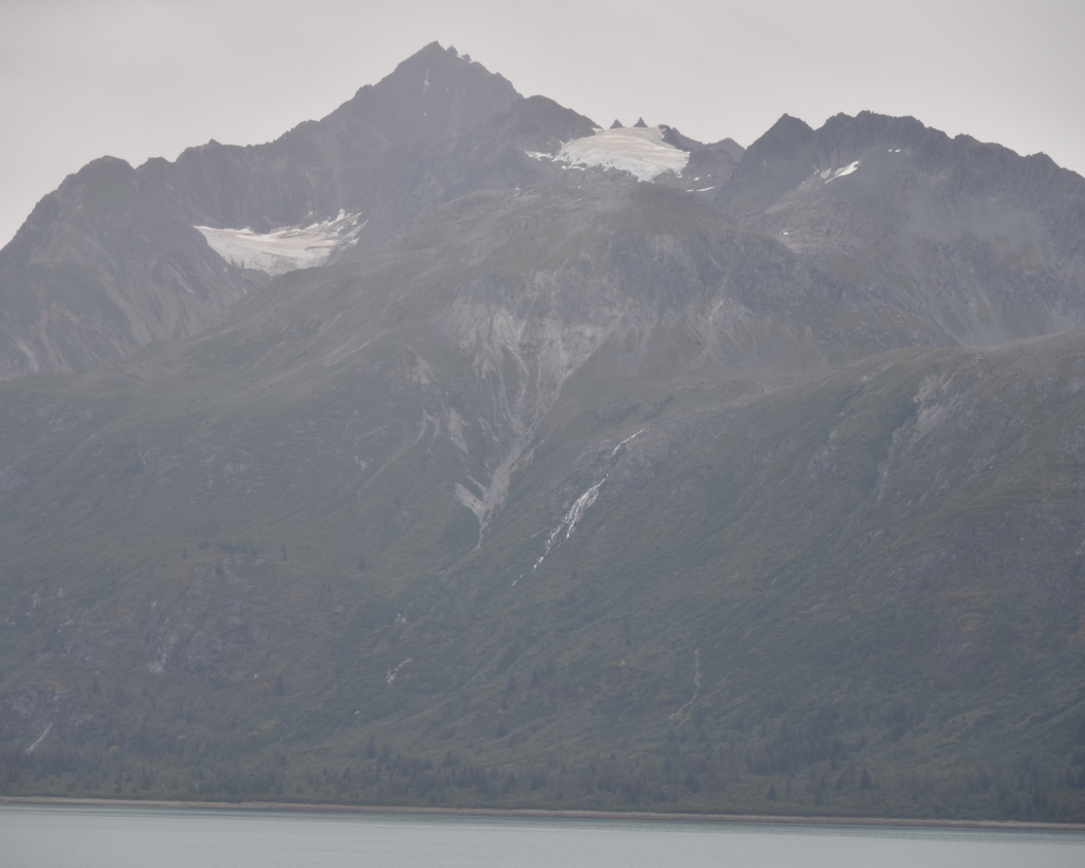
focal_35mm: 142
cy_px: 436
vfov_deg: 10.9
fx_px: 4559
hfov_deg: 13.6
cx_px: 520
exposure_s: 1/250
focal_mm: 125
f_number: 5.6
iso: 280
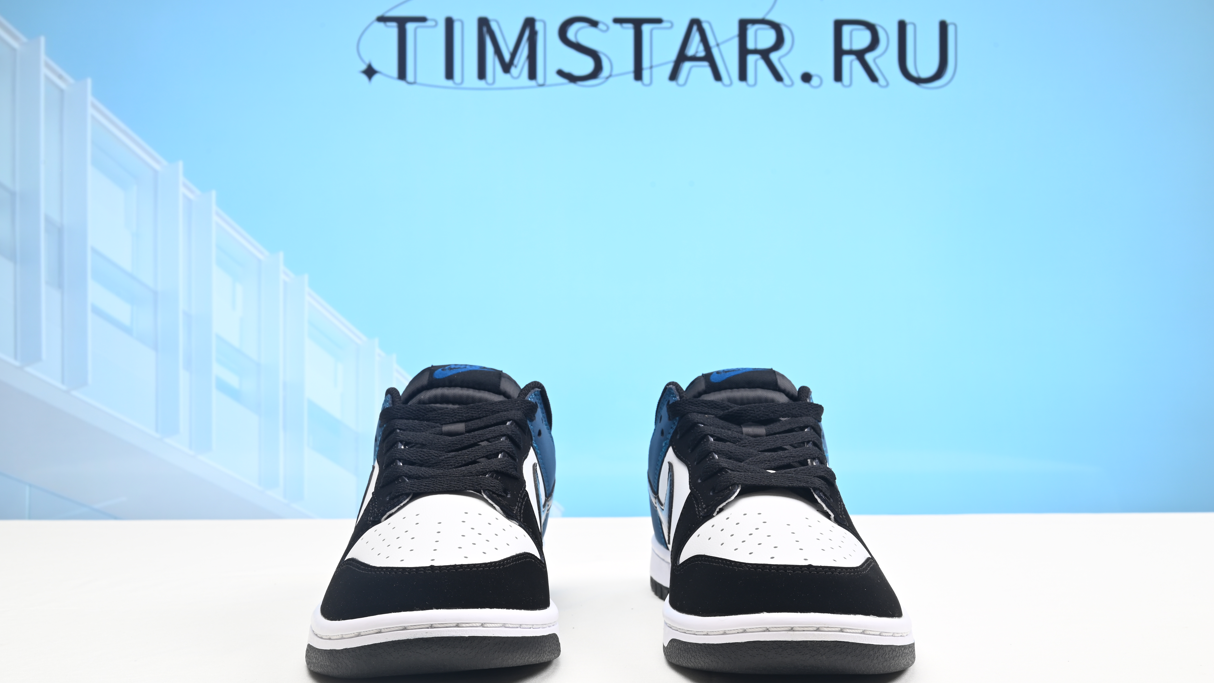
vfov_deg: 32.0
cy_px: 375
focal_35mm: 37
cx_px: 607
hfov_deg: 54.0
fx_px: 1191
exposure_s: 1/1.6
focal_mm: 35
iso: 100
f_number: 16
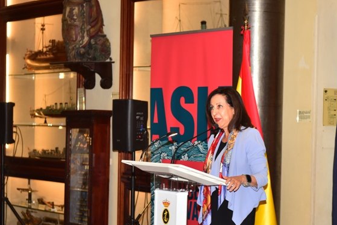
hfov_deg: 20.4
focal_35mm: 100
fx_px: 936
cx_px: 217
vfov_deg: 13.6
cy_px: 160
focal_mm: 70
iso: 1000
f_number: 4
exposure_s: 1/200
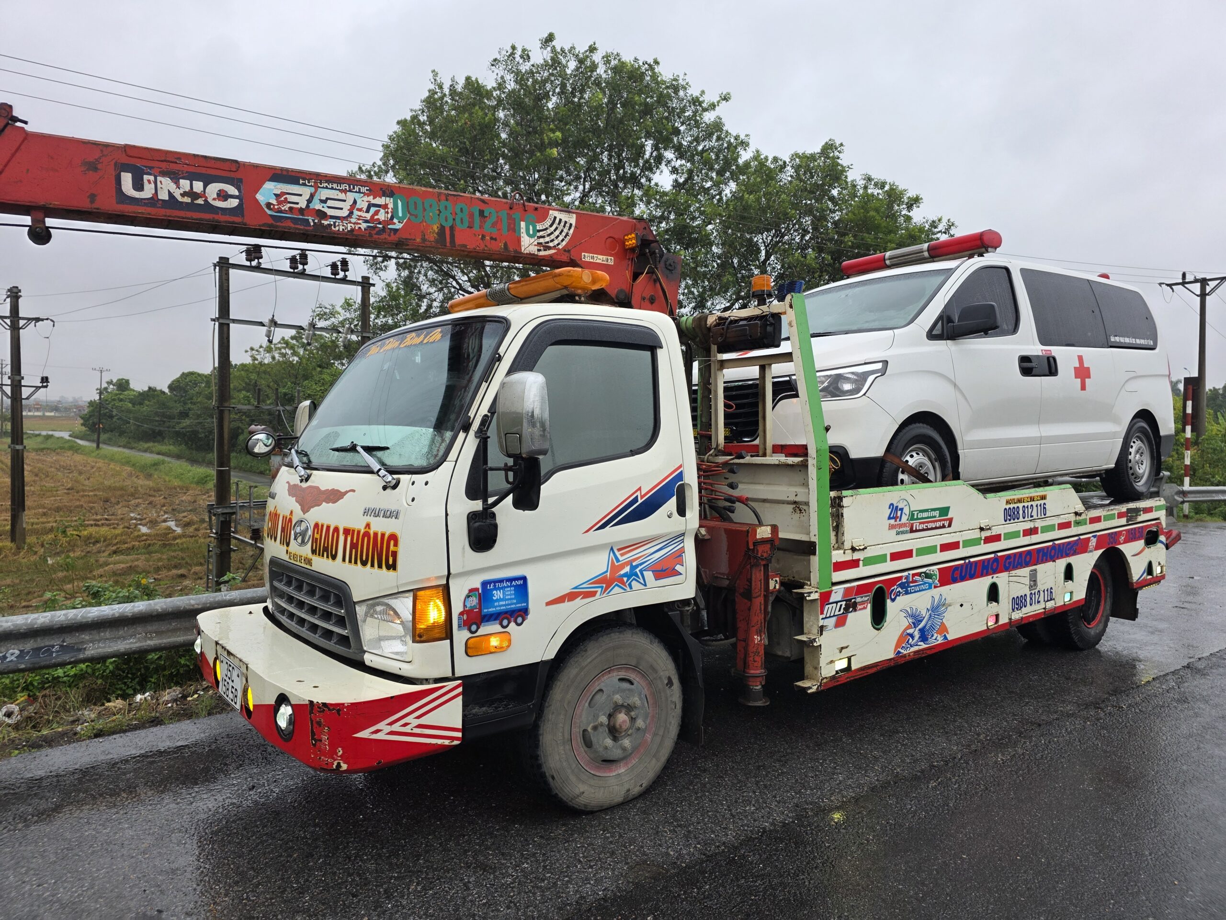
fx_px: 815
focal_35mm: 23
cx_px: 613
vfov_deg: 58.9
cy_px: 460
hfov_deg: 73.9
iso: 40
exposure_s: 1/180
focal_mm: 6.3
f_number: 1.7
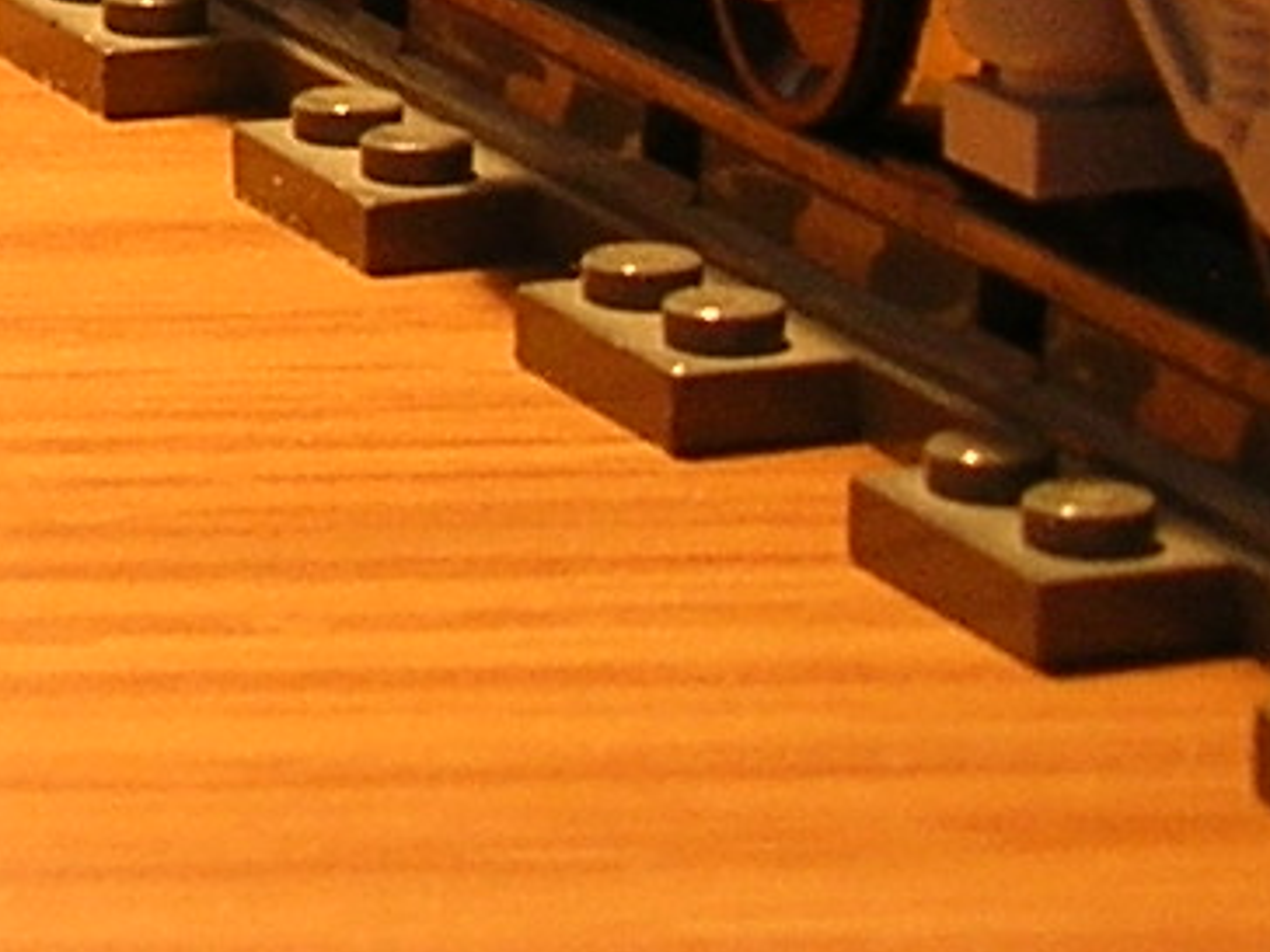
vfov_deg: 6.4
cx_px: -558
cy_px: -1057
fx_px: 8292
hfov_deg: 8.6
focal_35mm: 226
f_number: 2.7
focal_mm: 6
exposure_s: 1/9.5
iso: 50
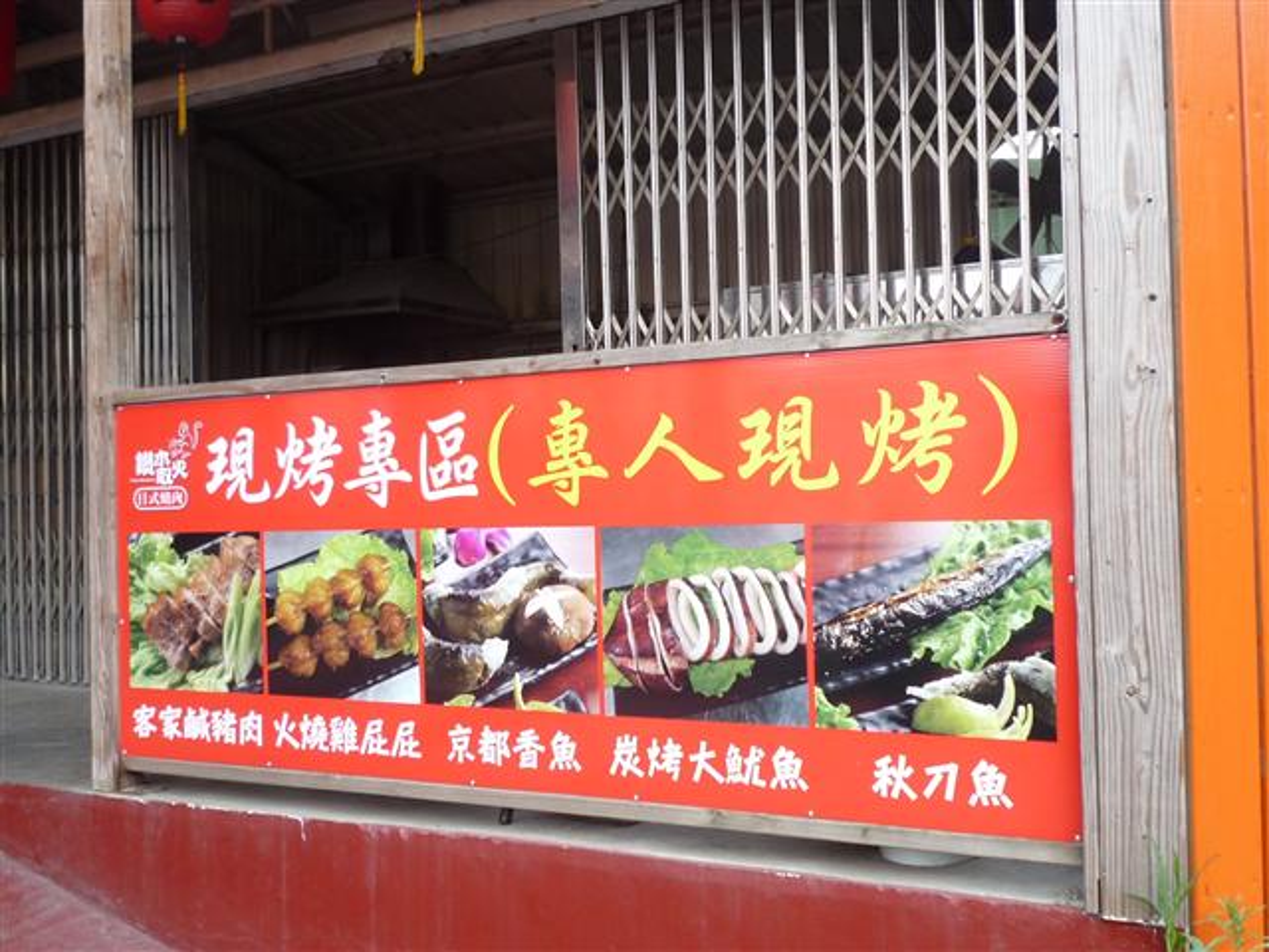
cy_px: 476
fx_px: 1246
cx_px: 634
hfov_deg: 54.0
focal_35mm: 34
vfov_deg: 41.8
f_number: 2.8
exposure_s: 1/50
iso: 100
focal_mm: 4.4
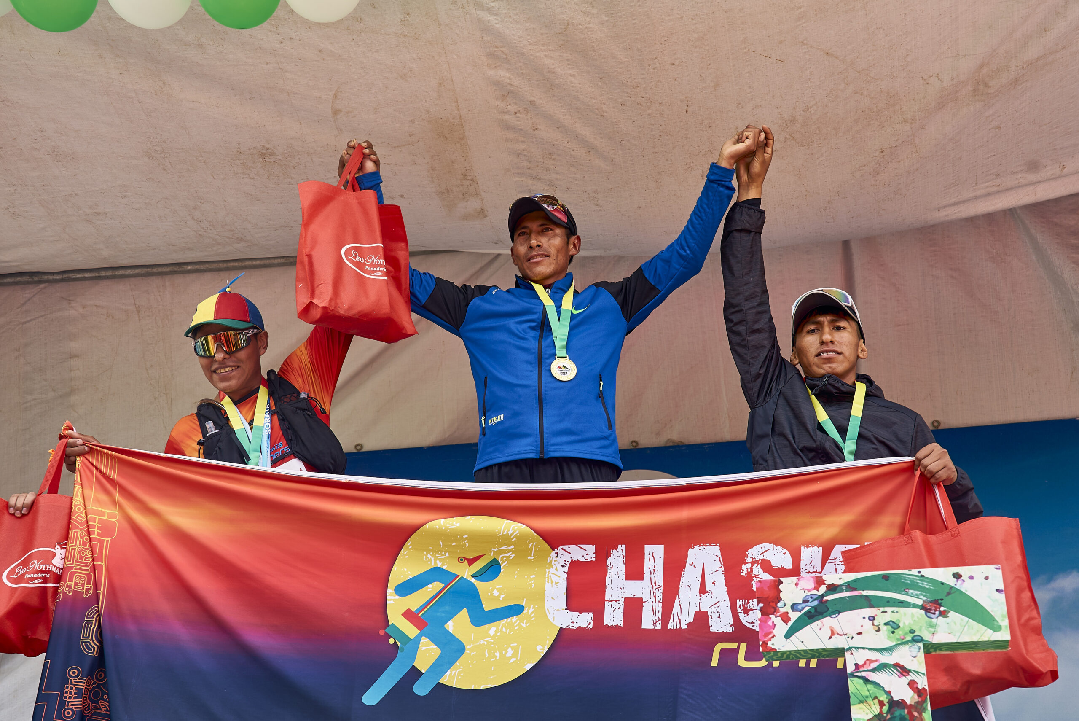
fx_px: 2099
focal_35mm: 70
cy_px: 360
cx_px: 540
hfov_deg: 28.8
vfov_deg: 19.5
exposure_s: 1/80
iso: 160
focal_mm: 70
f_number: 7.1
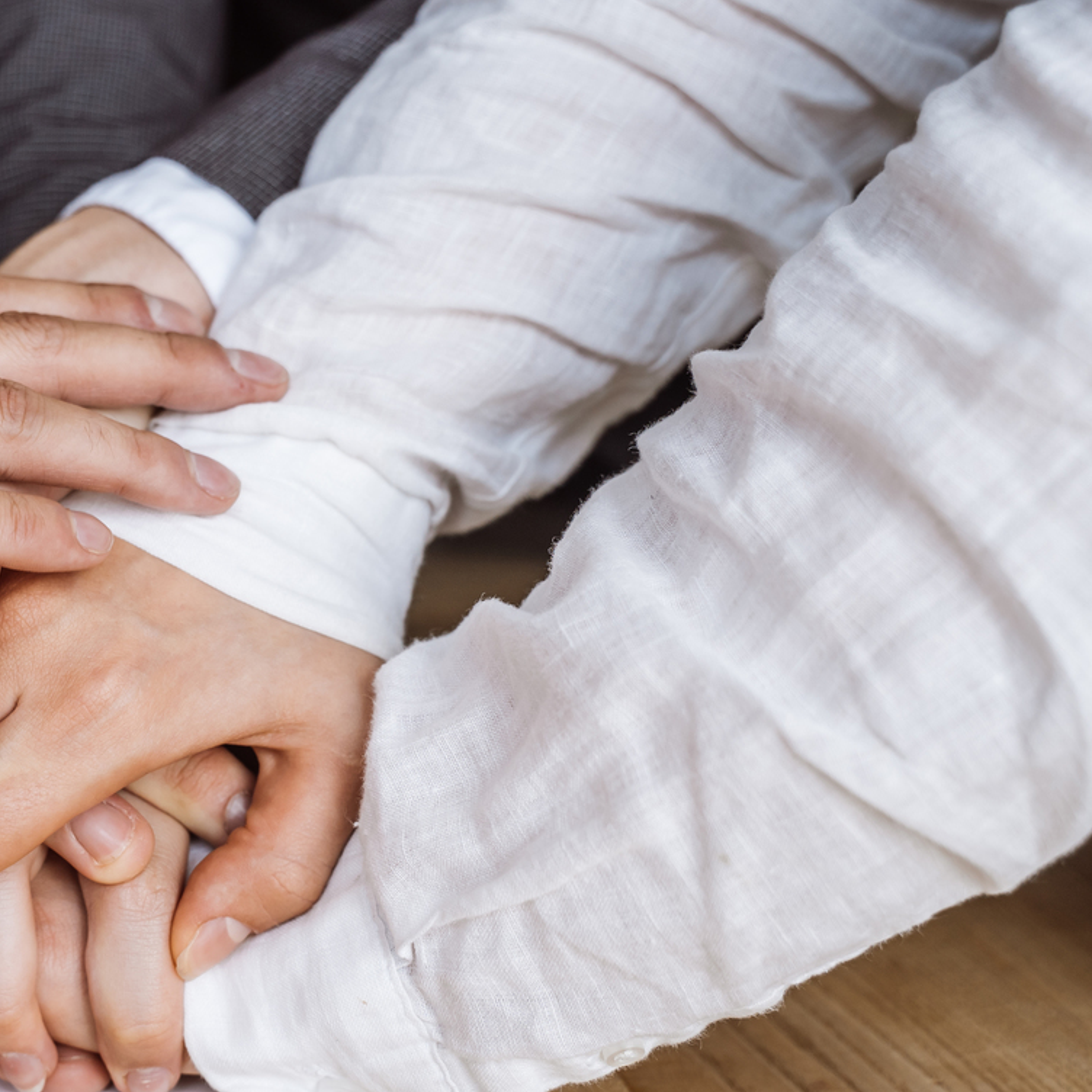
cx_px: 161
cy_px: 563
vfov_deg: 28.2
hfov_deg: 27.4
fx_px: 2177
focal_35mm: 61
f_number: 4
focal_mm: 36
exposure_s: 1/100
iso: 250
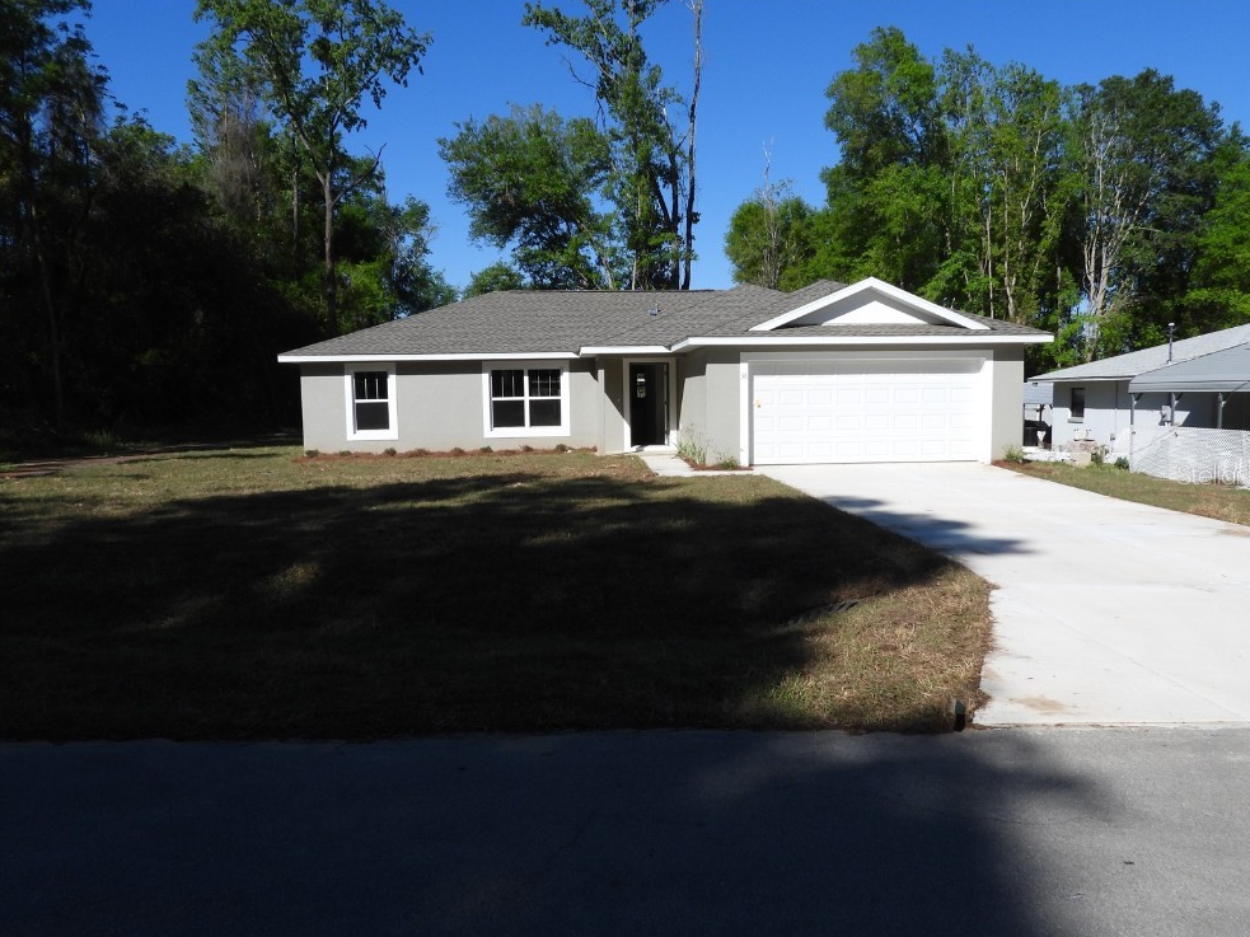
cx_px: 646
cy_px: 474
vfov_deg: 54.9
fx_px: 903
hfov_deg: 69.4
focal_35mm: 25
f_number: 3.2
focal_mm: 4.3
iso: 100
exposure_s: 1/2000
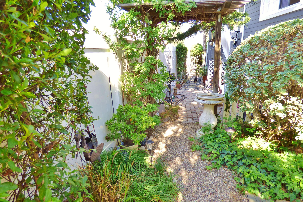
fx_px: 177
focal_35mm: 21
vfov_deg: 59.5
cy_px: 104
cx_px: 153
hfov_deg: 81.2
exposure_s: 1/100
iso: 100
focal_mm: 3.58
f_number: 2.8
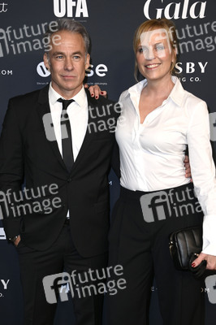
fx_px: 451
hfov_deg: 26.9
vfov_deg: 39.6
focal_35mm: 50
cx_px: 108
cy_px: 162
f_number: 5.6
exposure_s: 1/250
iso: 800
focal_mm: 50
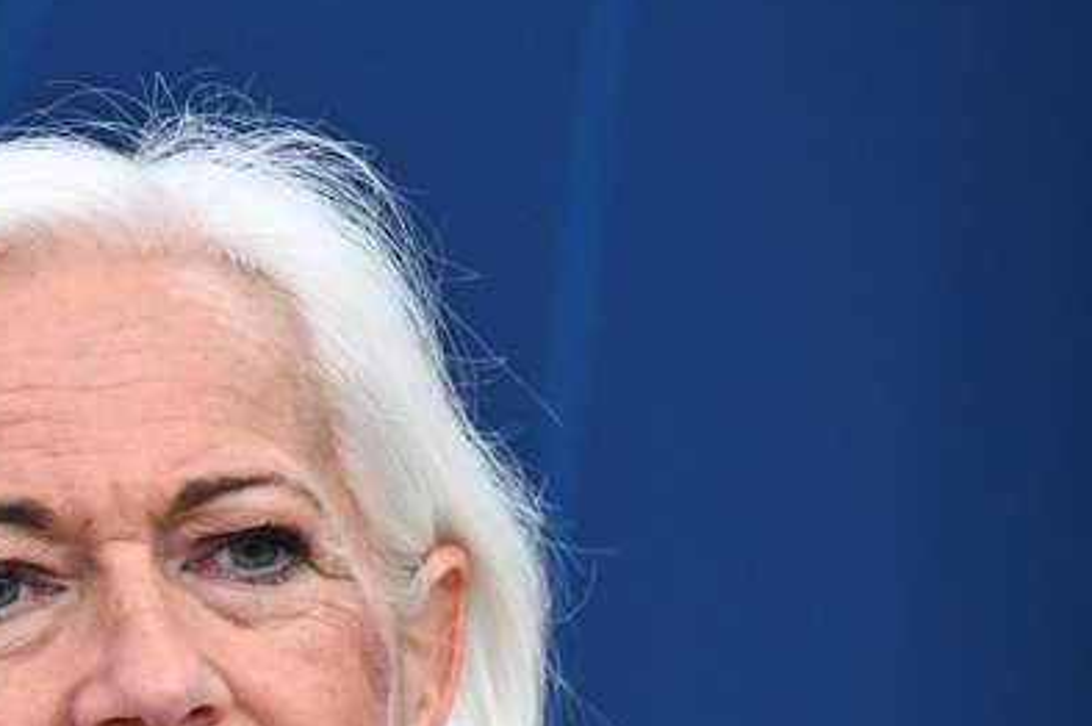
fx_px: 20912
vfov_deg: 2.0
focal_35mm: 690
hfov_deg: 3.0
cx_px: -147
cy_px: 1104
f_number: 3.5
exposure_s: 1/400
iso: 1600
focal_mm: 200
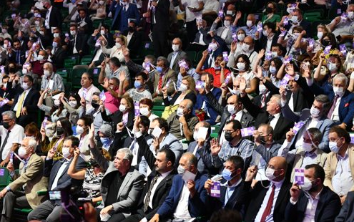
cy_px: 116
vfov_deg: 18.1
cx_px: 178
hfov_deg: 28.6
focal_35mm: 72
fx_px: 695
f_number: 4.5
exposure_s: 1/125
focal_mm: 70
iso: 4000
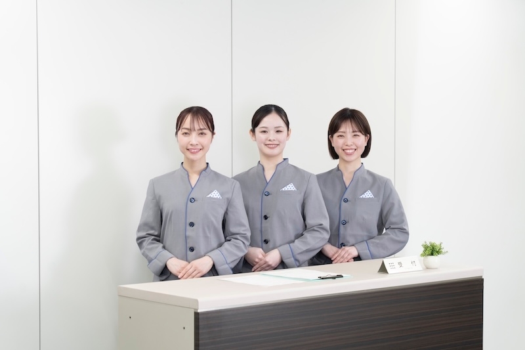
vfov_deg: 14.5
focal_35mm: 94
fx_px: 1370
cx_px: 262
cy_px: 175
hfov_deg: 21.7
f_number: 5
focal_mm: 94
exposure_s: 1/125
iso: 800
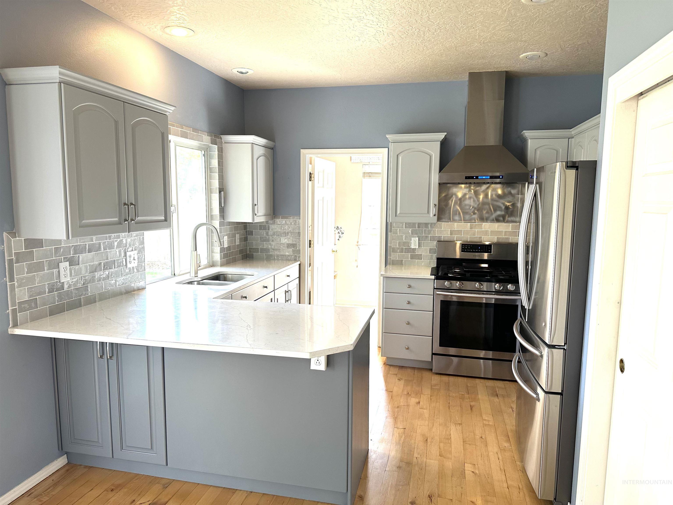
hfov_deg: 71.6
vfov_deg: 56.8
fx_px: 467
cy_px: 252
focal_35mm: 24
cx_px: 336
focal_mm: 6.86
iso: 125
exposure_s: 1/121
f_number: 1.78
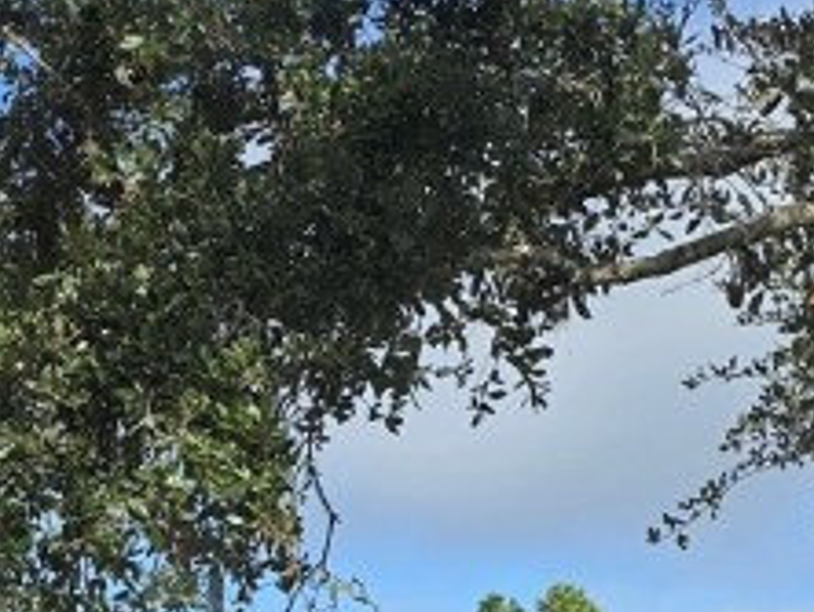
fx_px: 2495
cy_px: 1088
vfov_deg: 12.8
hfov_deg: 18.5
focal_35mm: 106
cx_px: 293
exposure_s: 1/2866
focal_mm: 6.3
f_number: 1.7
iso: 80
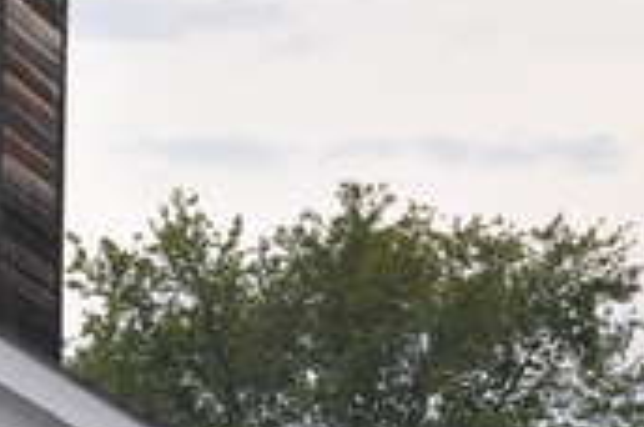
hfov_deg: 6.1
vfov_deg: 4.0
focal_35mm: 335
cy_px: 818
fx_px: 5982
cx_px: -371
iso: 200
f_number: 4.8
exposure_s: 1/50
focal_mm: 48
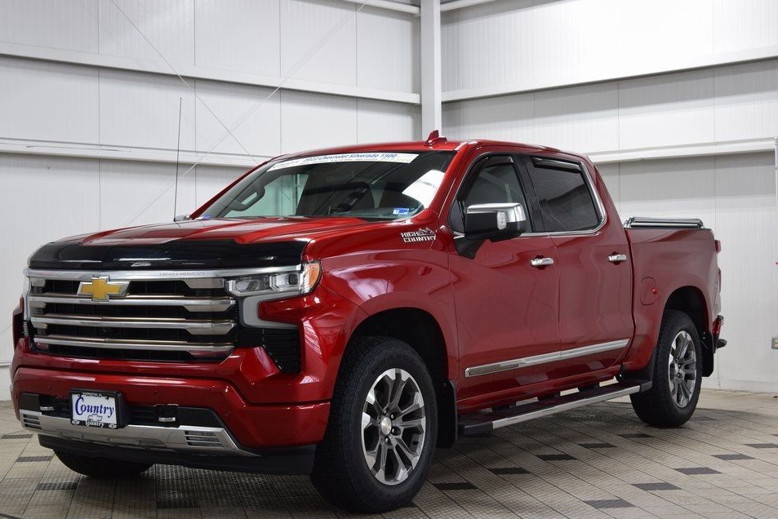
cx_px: 361
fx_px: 1254
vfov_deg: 23.4
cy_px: 264
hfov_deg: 34.5
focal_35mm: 58
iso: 400
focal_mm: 36
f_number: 6.3
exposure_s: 1/15
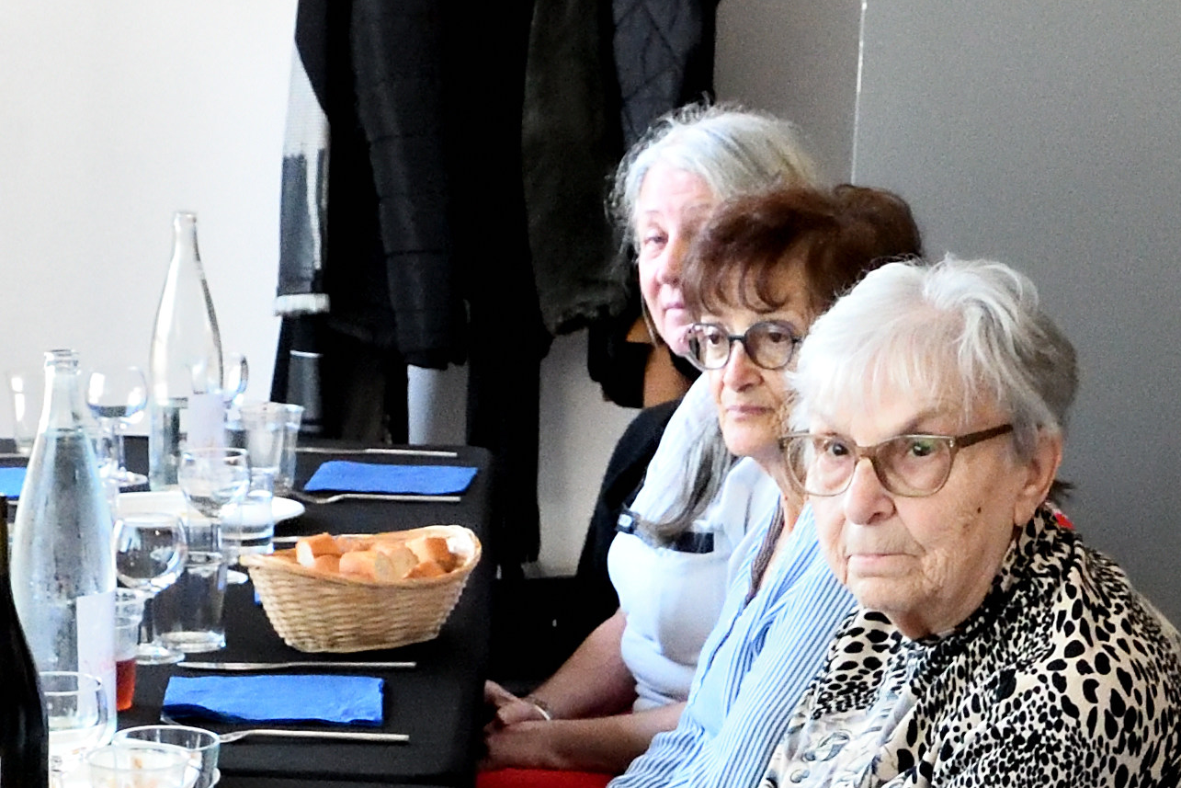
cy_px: 1212
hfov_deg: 17.4
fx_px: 3838
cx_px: 309
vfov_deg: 11.2
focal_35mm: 117
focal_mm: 18
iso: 5000
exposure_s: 1/250
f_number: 5
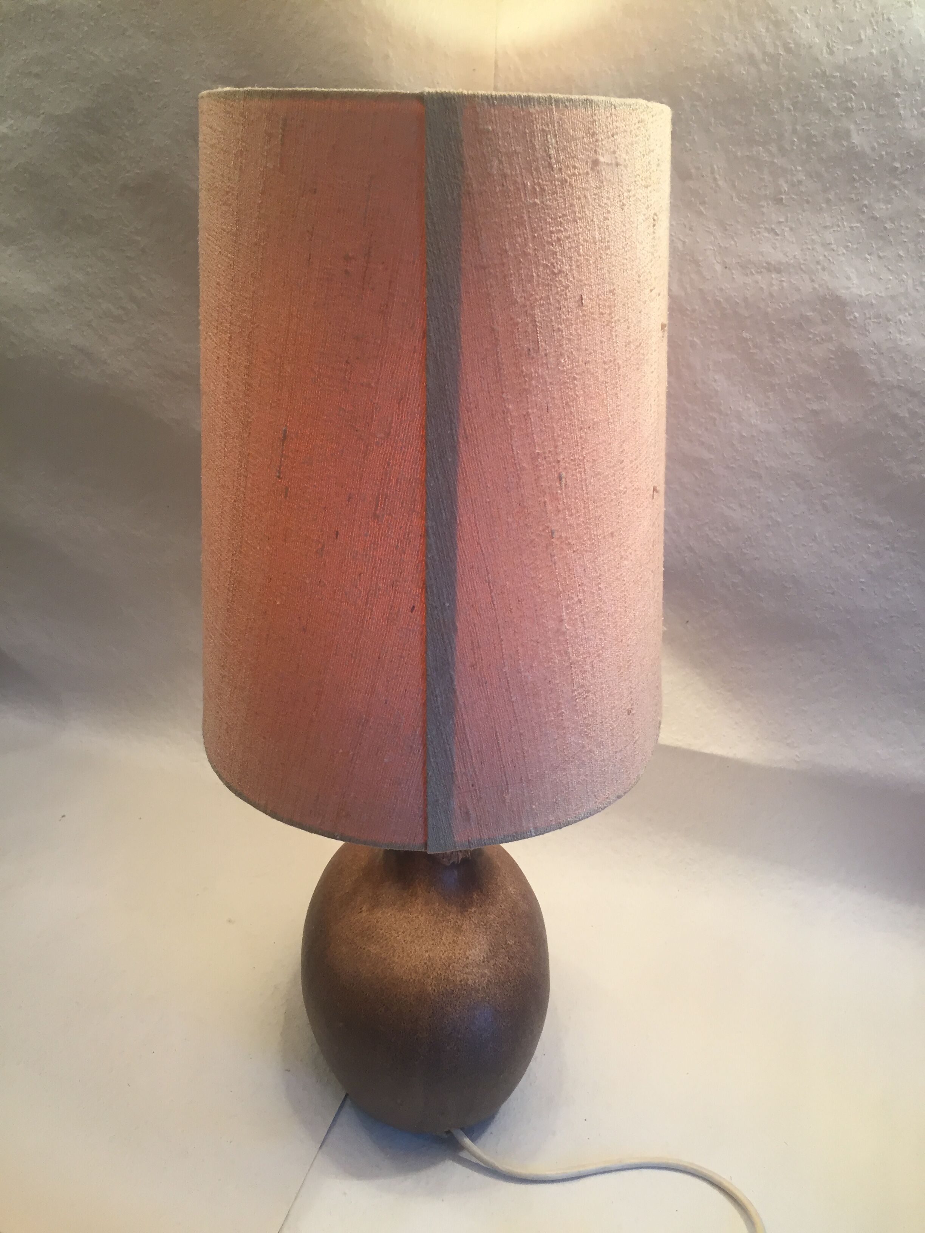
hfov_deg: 48.2
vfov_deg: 61.7
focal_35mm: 29
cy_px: 616
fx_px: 1033
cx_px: 462
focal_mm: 4.15
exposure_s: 1/33
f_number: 2.2
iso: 50
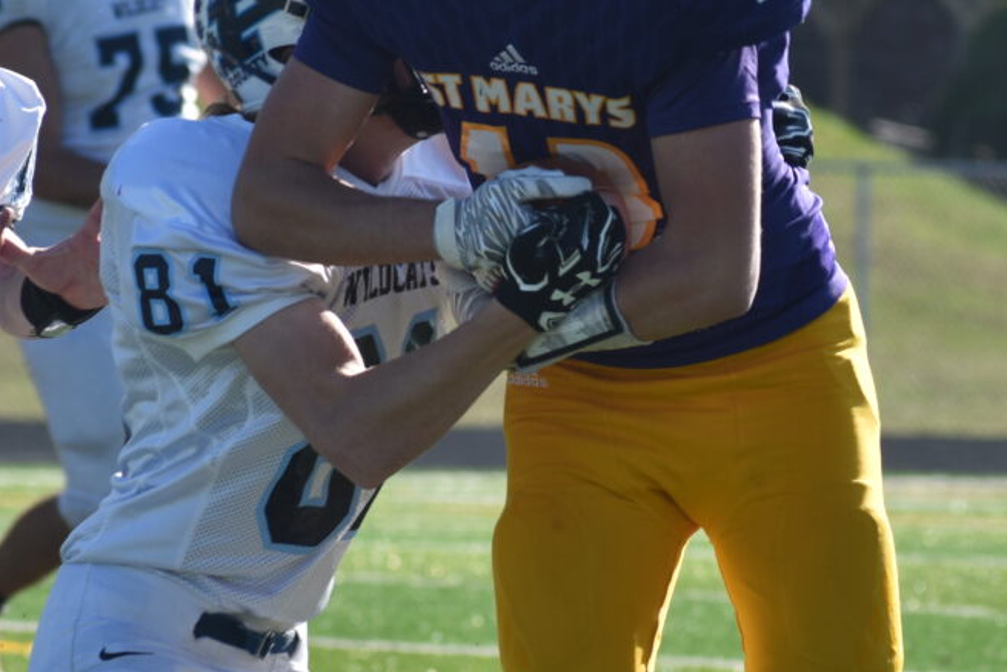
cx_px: 552
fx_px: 14273
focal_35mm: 510
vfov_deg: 2.7
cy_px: 369
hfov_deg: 4.0
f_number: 5.6
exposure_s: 1/500
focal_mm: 145
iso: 100
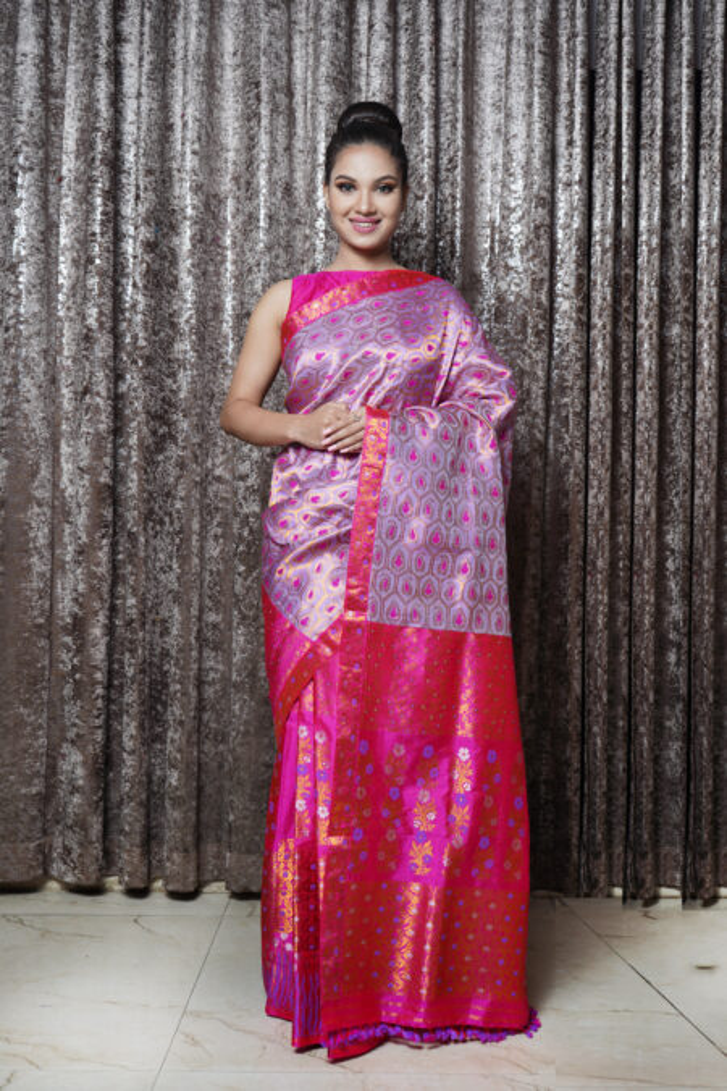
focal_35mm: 37
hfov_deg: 35.9
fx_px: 1121
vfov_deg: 51.9
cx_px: 364
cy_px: 546
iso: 100
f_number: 5
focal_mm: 37
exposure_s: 1/160
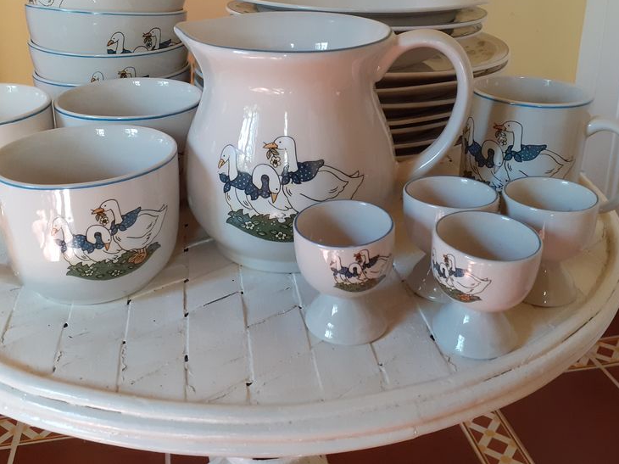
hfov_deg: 50.1
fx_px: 661
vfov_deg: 38.1
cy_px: 147
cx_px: 287
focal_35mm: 37
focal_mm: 3.6
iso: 200
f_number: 1.9
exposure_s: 1/50
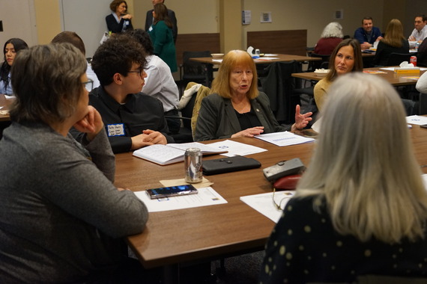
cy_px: 142
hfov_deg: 44.5
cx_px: 214
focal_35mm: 44
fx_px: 522
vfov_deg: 30.5
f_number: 4
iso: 3200
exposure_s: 1/160
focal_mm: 44
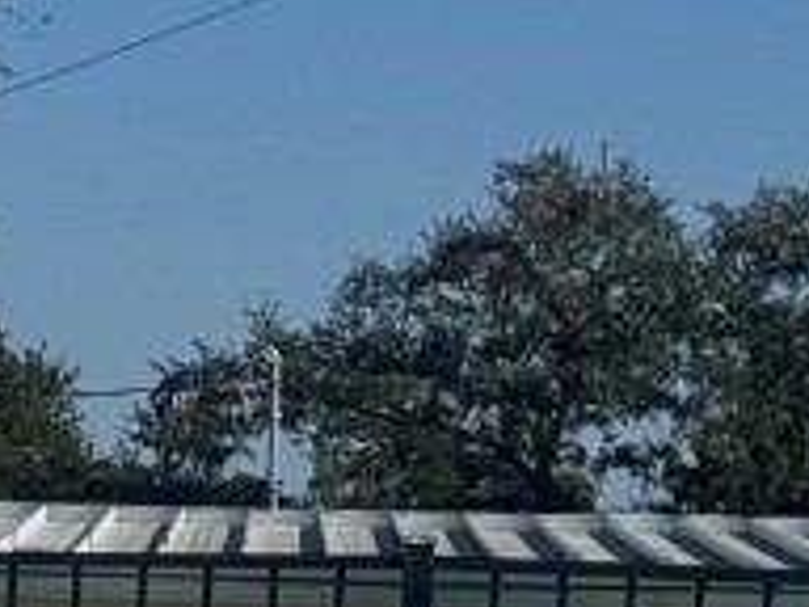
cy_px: 940
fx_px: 5983
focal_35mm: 256
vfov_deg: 5.7
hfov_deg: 7.2
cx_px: -1167
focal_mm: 6.76
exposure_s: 1/12500
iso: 80
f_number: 1.78
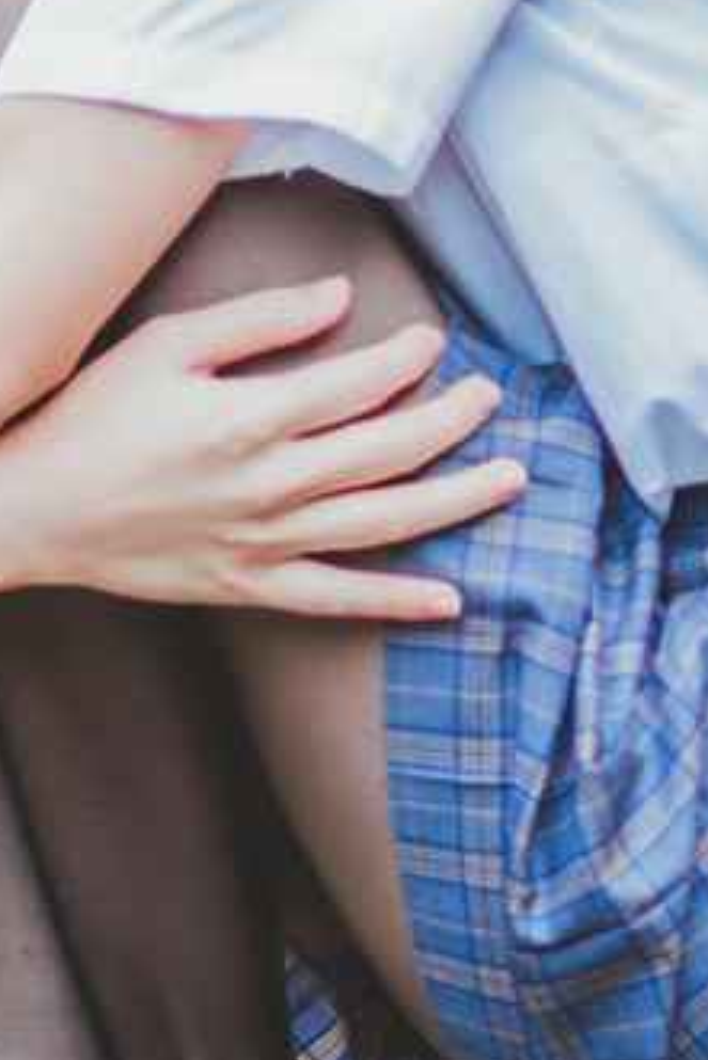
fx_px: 8015
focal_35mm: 272
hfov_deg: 5.1
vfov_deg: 7.6
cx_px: 259
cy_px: 479
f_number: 1.4
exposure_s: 1/160
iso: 160
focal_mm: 50
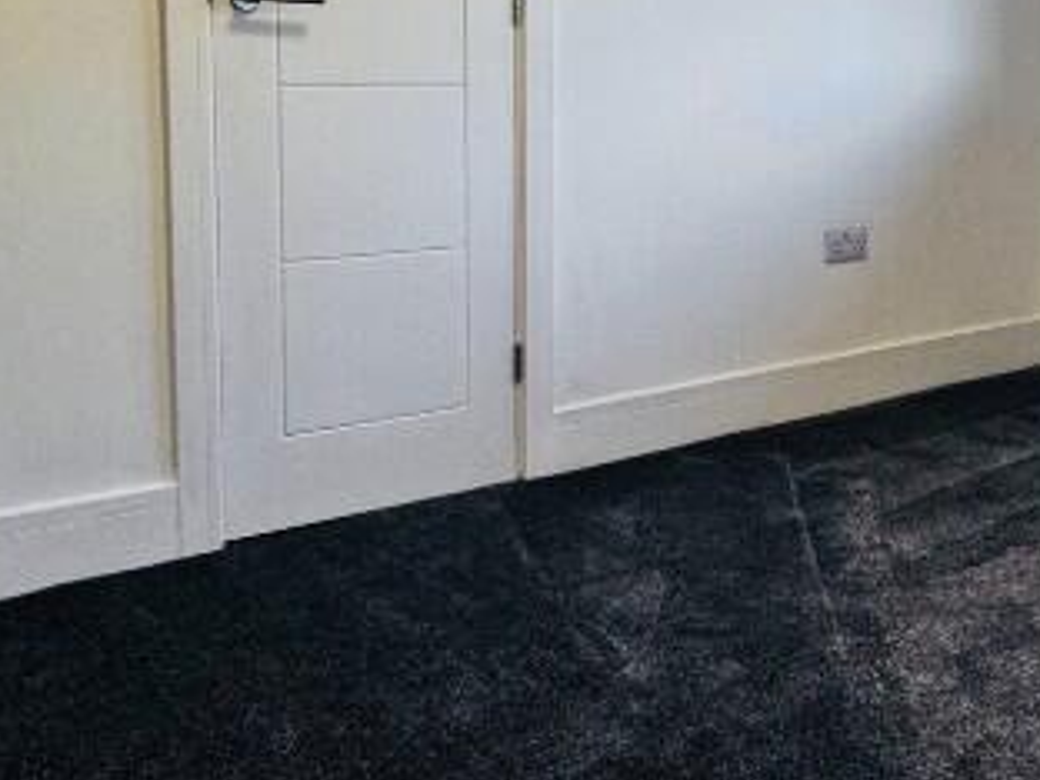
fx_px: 1382
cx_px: 820
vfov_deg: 30.8
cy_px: 170
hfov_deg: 39.7
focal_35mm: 46
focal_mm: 2.22
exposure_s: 1/100
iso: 100
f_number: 2.2
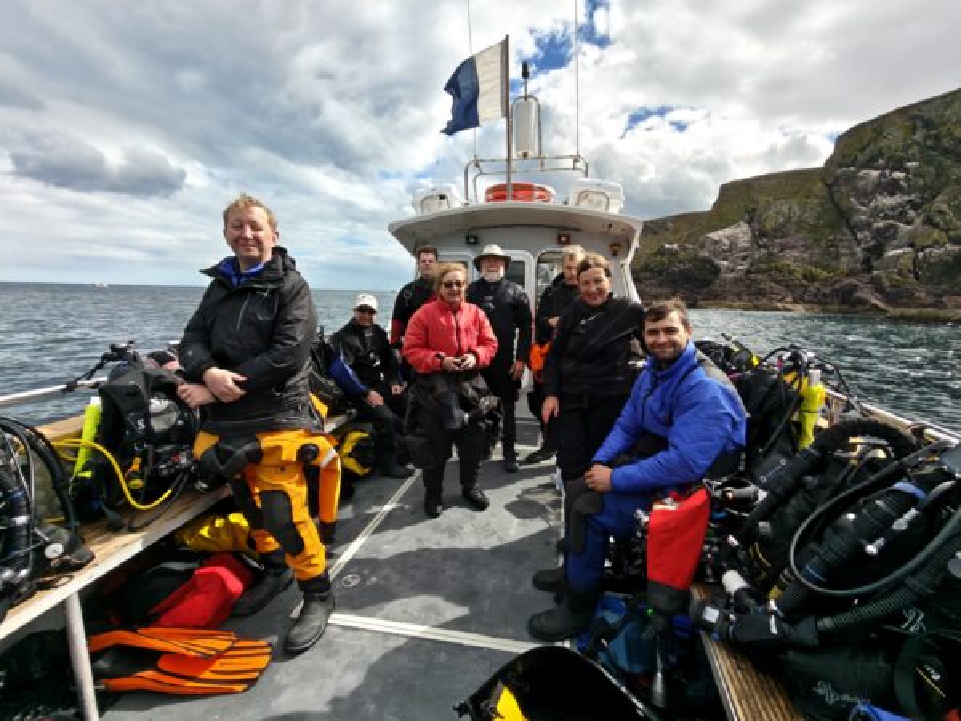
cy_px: 360
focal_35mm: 16
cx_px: 480
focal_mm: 1.68
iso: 50
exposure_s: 1/2445
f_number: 2.2
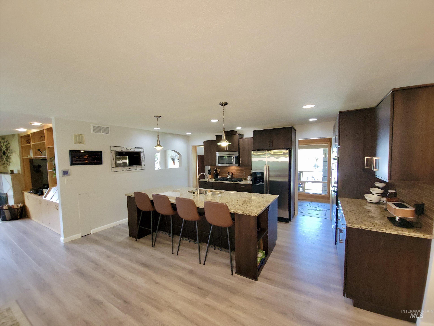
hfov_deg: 106.2
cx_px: 217
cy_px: 163
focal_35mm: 13
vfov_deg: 89.9
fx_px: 163
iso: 200
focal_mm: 2.2
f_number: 2.2
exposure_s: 1/60
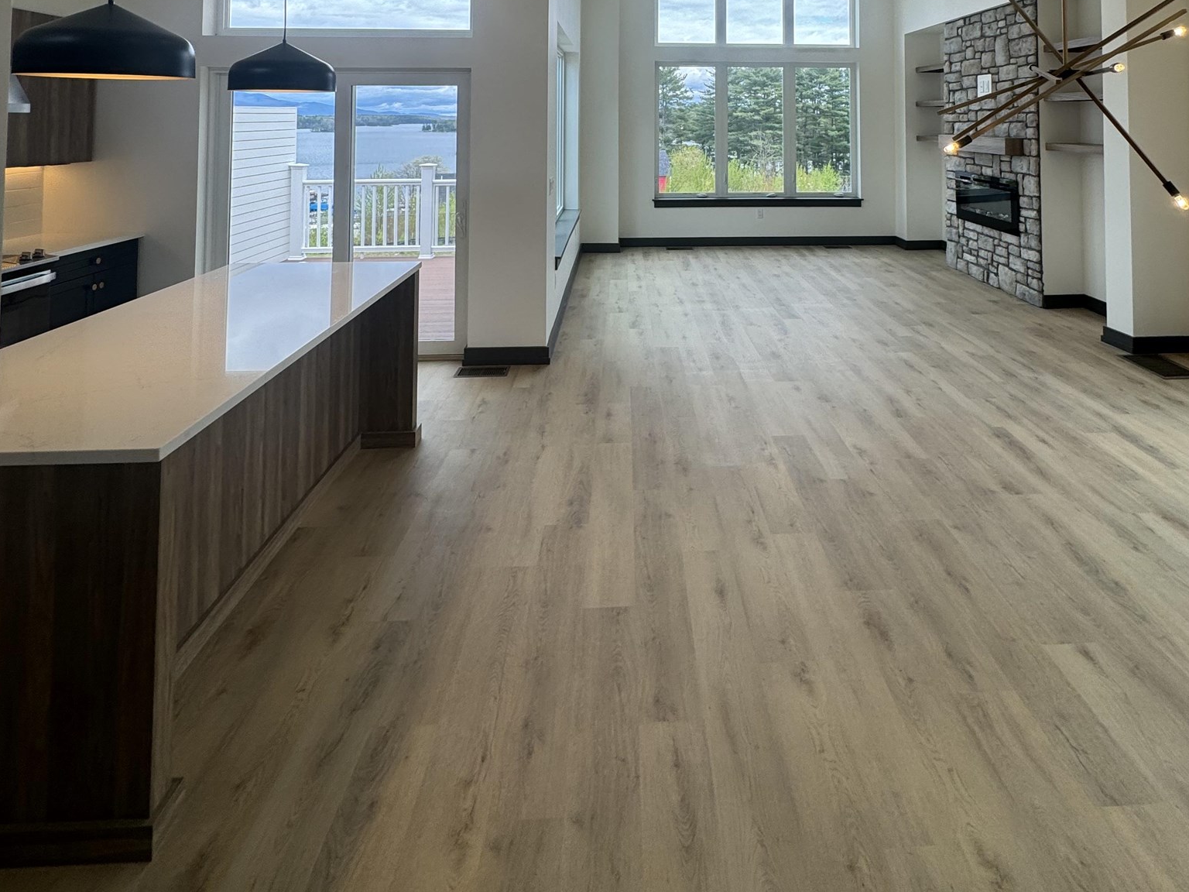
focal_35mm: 21
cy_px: 87
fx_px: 721
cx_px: 666
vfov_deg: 55.0
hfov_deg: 78.7
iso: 40
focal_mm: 2.22
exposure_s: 1/182
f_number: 2.2
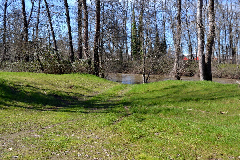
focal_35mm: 39
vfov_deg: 34.2
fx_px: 260
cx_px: 120
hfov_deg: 49.6
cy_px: 80
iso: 100
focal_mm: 26
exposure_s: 1/200
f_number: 7.1
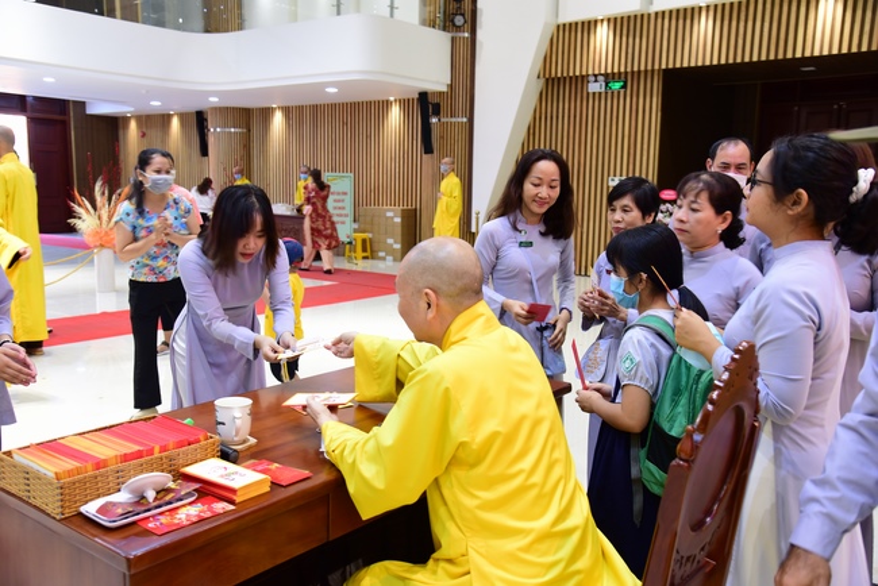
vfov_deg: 41.2
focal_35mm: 32
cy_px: 293
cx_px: 439
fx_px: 781
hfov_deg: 58.7
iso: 1000
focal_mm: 32
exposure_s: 1/30
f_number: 5
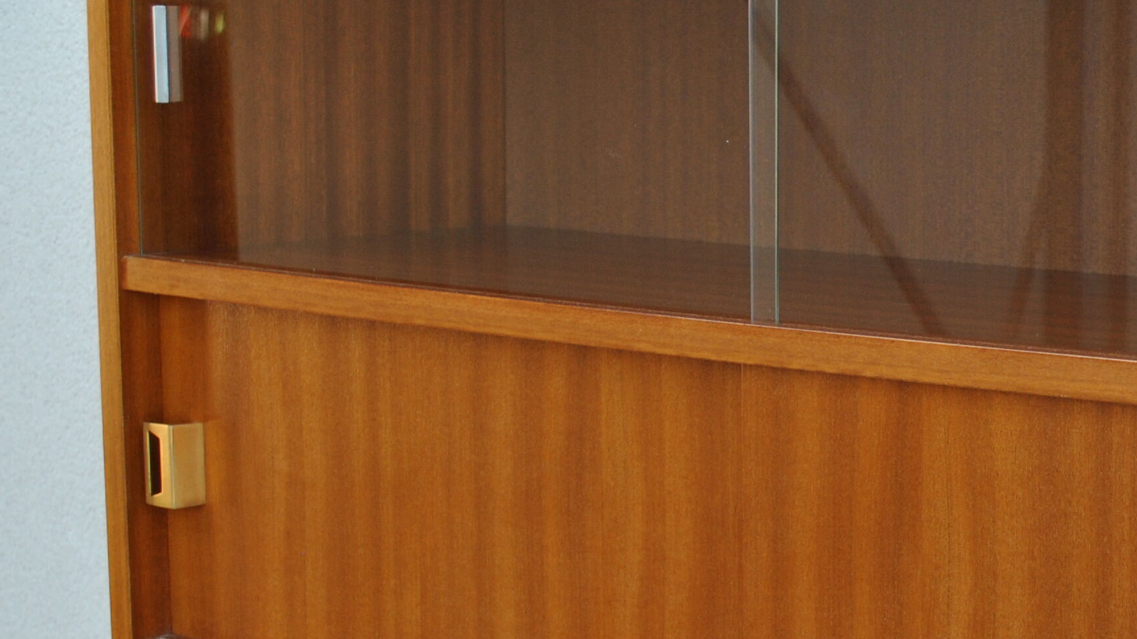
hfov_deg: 22.5
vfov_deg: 13.1
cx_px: 1070
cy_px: 452
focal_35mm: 92
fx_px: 2773
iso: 200
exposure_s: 1/125
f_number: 5.6
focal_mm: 26
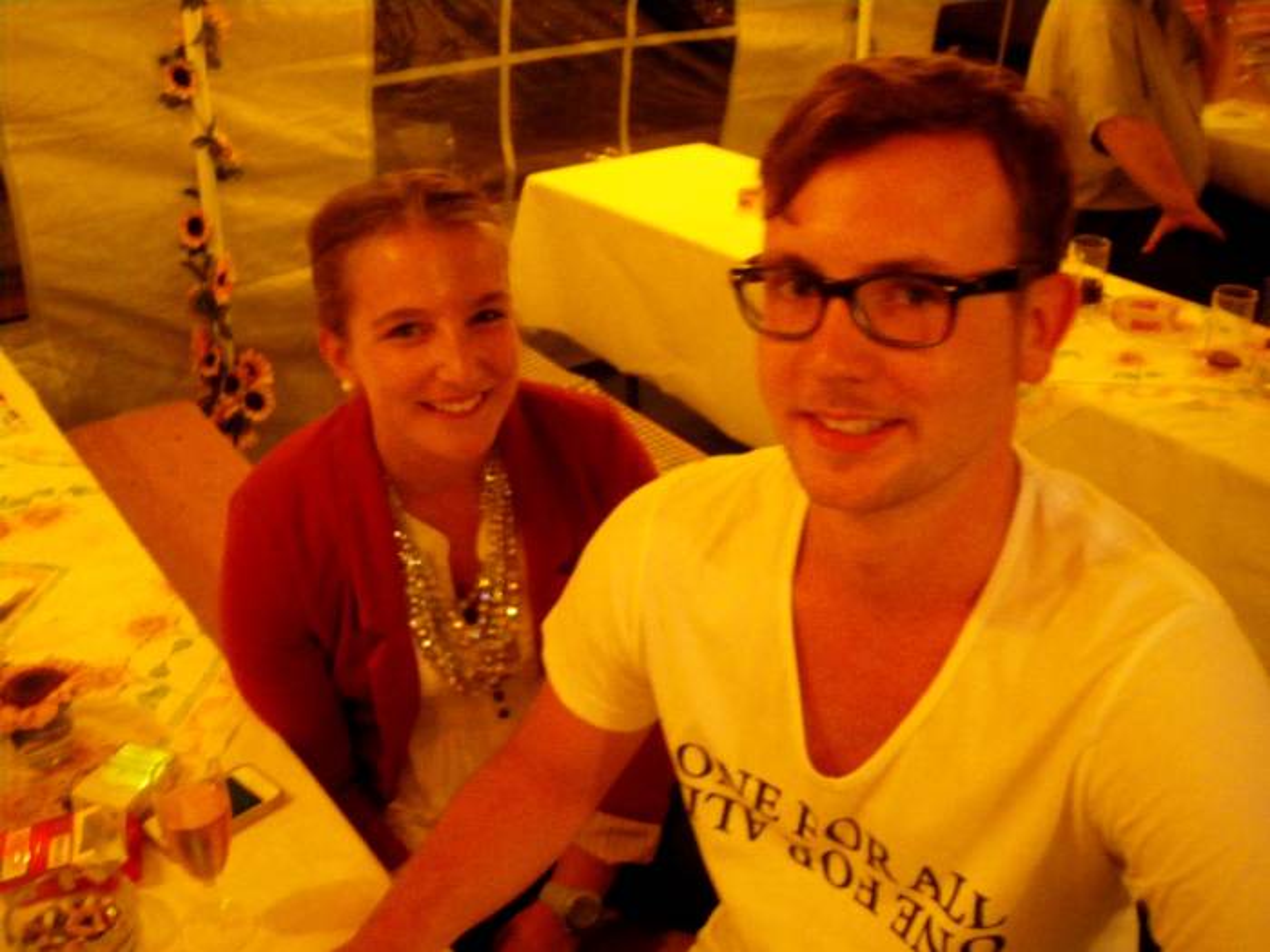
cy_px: 476
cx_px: 635
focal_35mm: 36
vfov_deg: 39.7
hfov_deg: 51.4
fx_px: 1321
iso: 800
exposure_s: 1/3.33
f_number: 3.5
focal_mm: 6.3
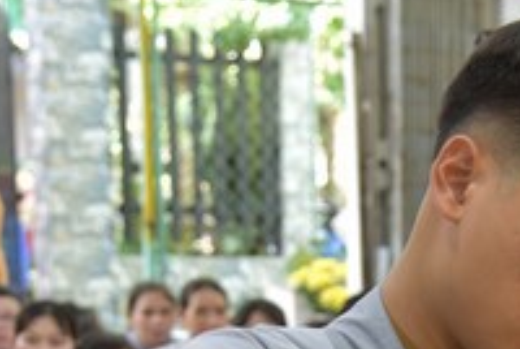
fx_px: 1881
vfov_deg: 10.3
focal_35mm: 130
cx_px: 736
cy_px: 464
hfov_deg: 14.8
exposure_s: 1/60
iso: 720
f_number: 4
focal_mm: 40
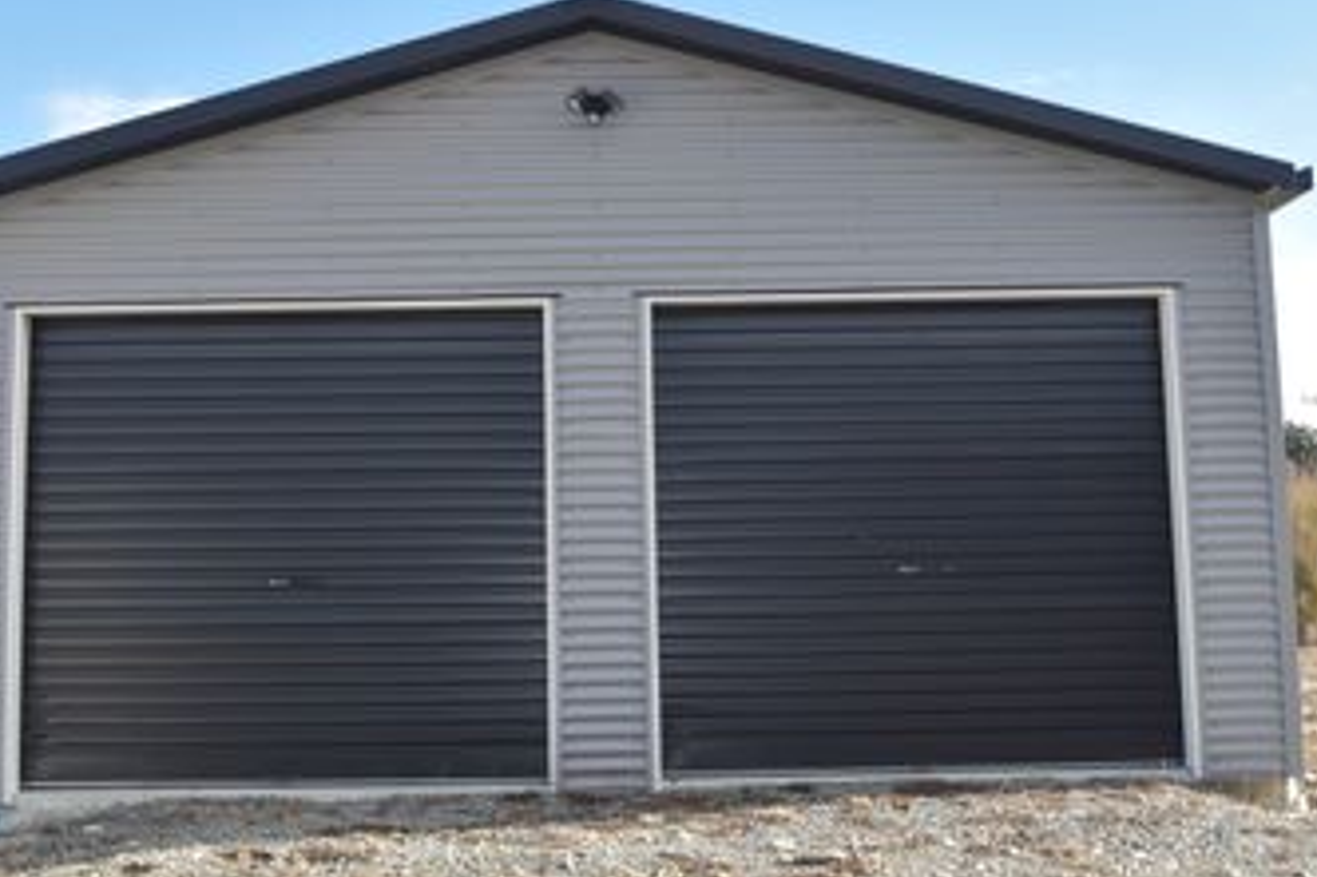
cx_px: 599
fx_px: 1865
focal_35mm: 51
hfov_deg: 38.9
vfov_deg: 26.4
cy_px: 335
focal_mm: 24
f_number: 6.3
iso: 100
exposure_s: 1/200
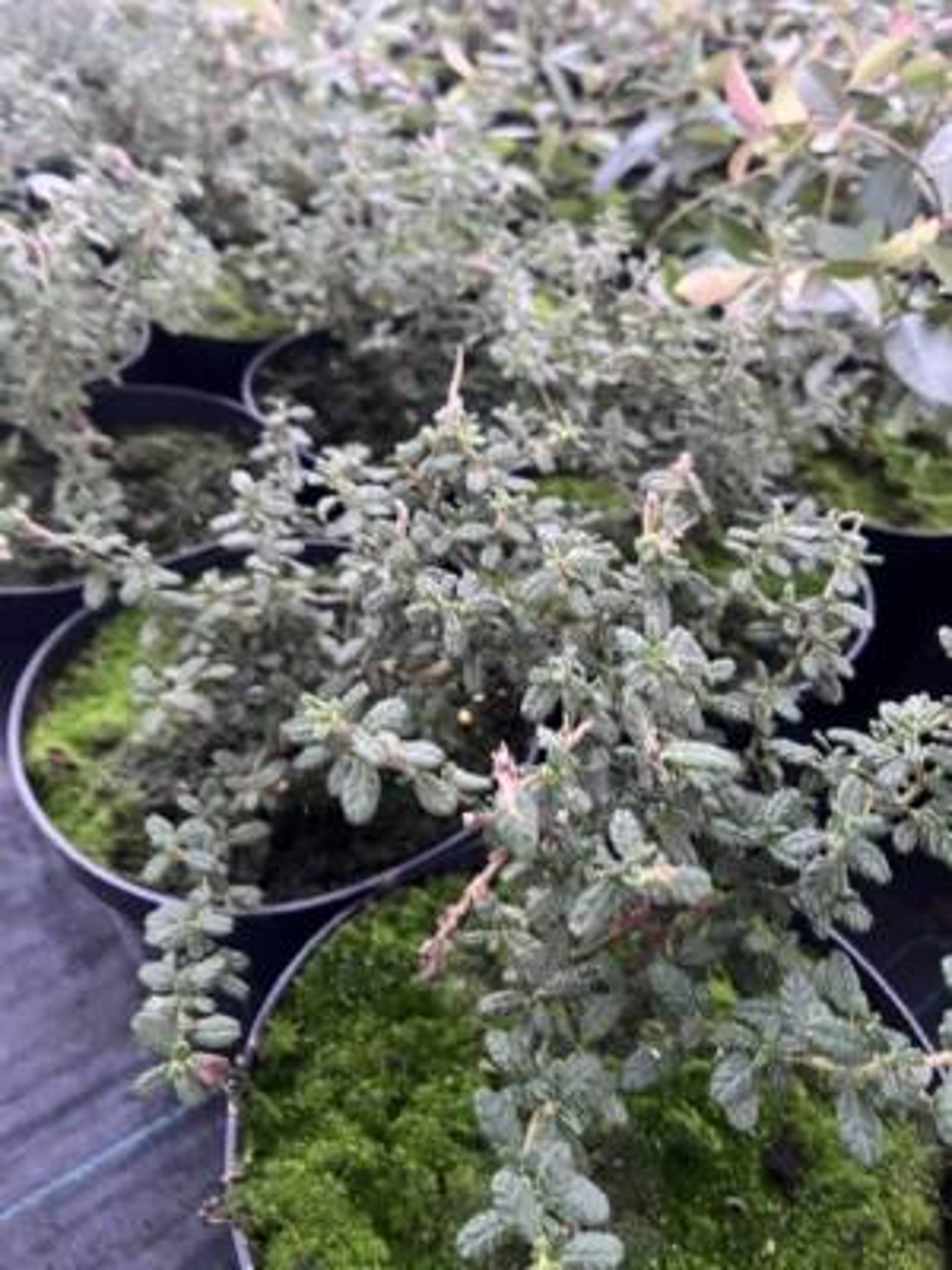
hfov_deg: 53.1
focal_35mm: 26
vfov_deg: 67.3
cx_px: 476
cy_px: 635
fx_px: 953
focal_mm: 5.1
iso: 640
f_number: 1.6
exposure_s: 1/35
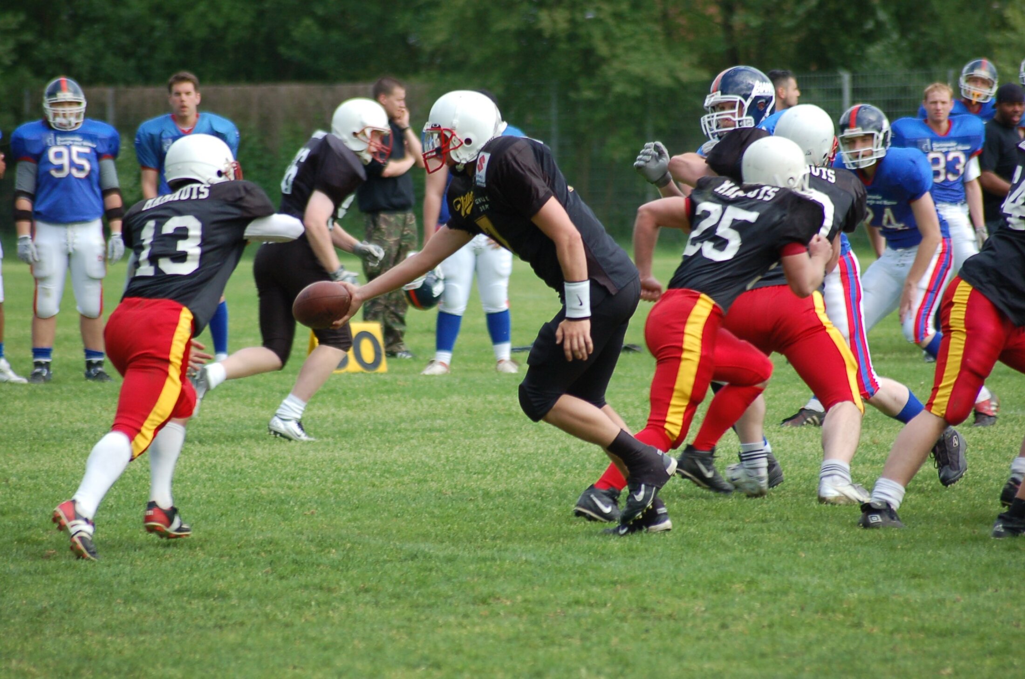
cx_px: 512
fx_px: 9378
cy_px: 340
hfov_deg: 6.3
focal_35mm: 330
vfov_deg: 4.1
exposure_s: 1/800
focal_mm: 220
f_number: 5.3
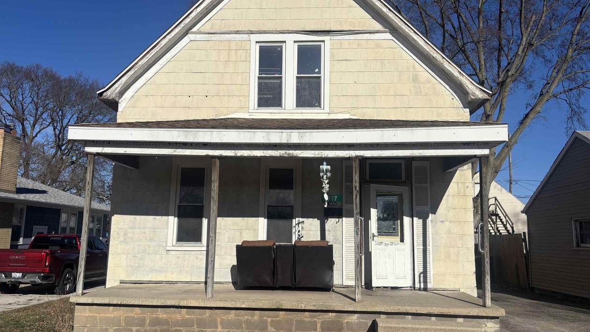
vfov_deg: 40.1
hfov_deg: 66.1
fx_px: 454
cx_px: 292
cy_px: 182
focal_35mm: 29
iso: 50
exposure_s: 1/9091
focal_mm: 5.96
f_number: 1.6
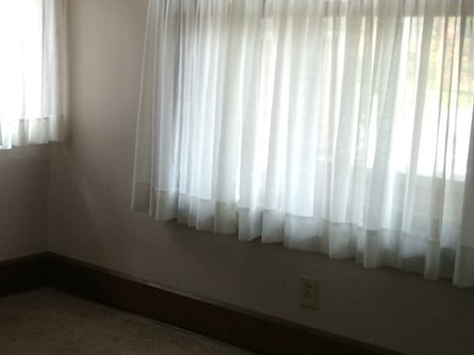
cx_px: -67
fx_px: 986
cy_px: 184
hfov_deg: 24.9
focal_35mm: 72
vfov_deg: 20.4
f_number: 2.2
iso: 125
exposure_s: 1/30
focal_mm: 4.12
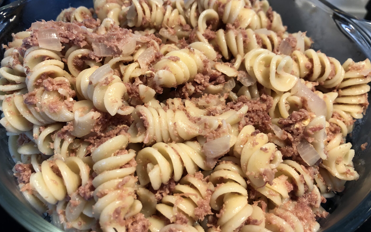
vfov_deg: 41.8
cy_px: 110
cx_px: 184
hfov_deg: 62.9
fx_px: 303
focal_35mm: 30
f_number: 1.8
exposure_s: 1/17
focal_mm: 3.99
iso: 40
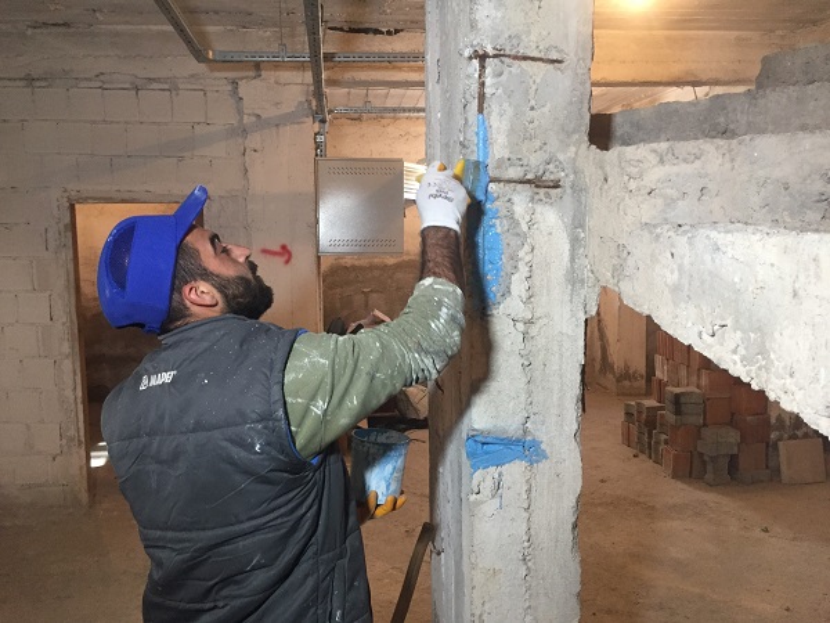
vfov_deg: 48.2
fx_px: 695
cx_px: 415
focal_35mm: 29
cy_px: 312
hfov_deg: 61.7
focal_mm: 4.15
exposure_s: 1/33
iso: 200
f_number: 2.2
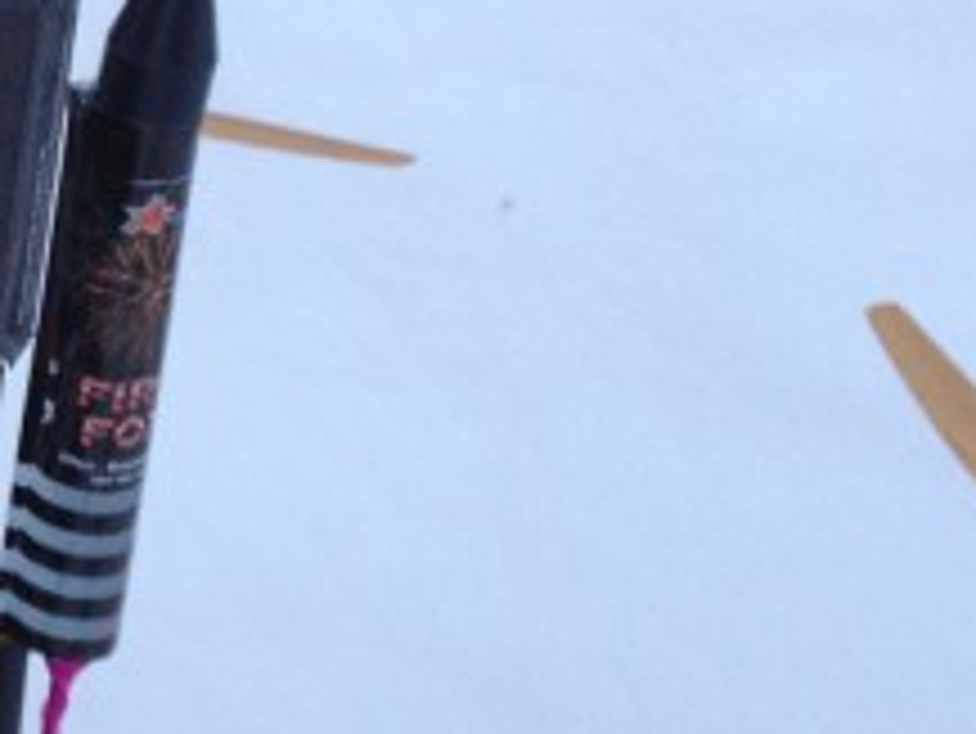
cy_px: 171
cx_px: -360
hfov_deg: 11.6
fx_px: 4655
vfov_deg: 9.0
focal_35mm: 165
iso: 50
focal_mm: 4.28
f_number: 2.4
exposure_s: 1/172
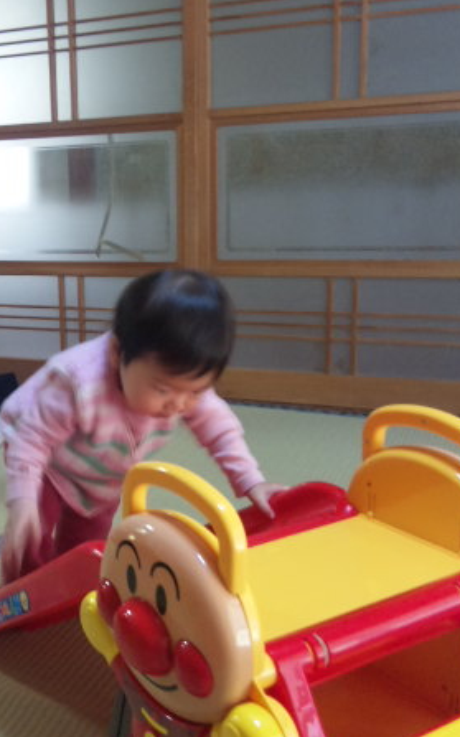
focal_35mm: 44
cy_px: 404
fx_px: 883
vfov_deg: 45.2
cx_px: 86
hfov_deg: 28.5
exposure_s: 1/4.95
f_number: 2.8
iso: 100
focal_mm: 4.82
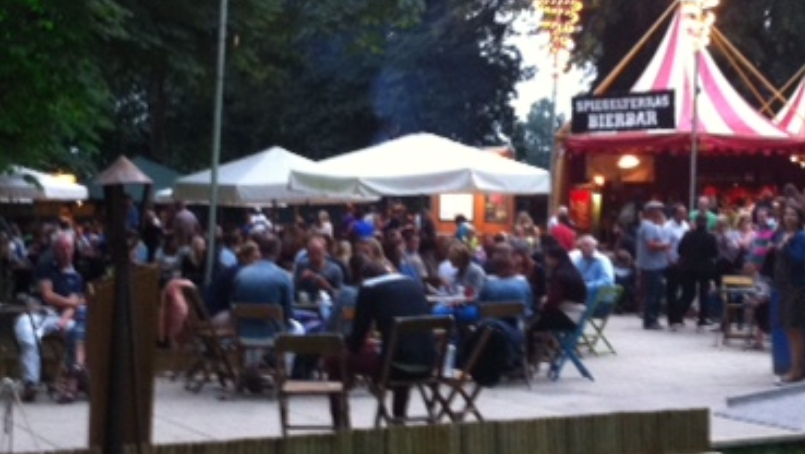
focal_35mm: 66
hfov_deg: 31.9
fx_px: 1410
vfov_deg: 18.3
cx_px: 404
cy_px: 162
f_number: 2.8
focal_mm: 3.85
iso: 200
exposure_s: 1/15
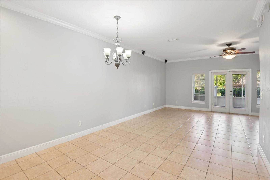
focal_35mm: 17
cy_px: 90
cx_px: 135
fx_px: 127
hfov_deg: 93.3
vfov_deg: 70.4
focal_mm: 17
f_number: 8
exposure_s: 1/13
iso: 400
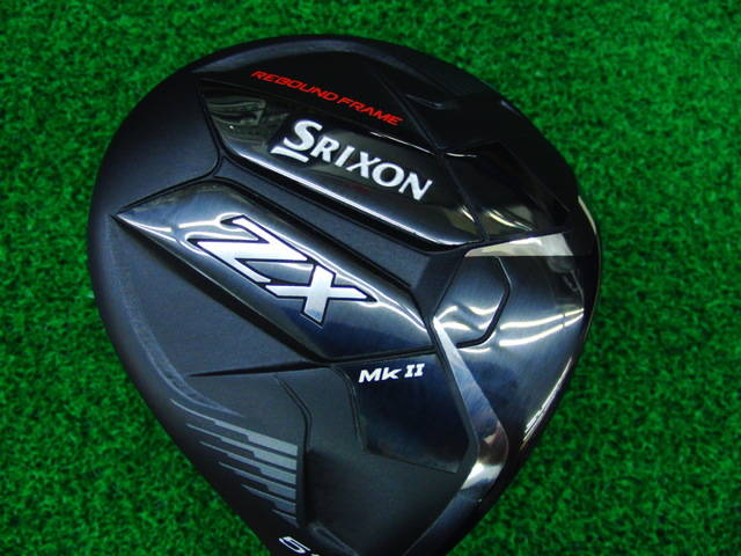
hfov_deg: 50.1
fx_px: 792
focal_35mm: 37
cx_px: 370
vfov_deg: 38.7
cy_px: 278
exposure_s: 1/50
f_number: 3.6
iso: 400
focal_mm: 6.42
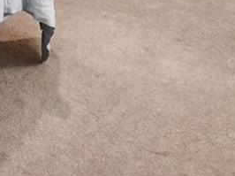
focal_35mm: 81
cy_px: -248
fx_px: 549
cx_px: -106
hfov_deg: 20.9
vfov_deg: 13.4
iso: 400
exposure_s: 1/5
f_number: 11
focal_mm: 14
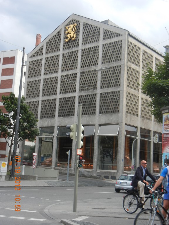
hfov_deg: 28.0
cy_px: 112
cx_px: 84
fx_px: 338
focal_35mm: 52
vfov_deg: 36.8
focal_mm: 9.3
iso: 160
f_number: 3.9
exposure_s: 1/278
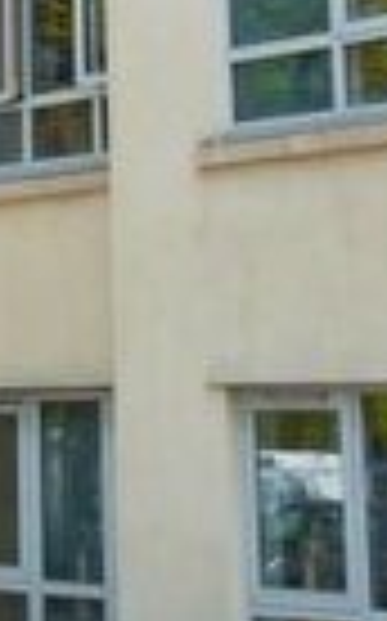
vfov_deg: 13.0
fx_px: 2553
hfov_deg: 8.2
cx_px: -418
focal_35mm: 151
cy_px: -340
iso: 100
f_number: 3.1
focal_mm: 5
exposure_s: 1/400
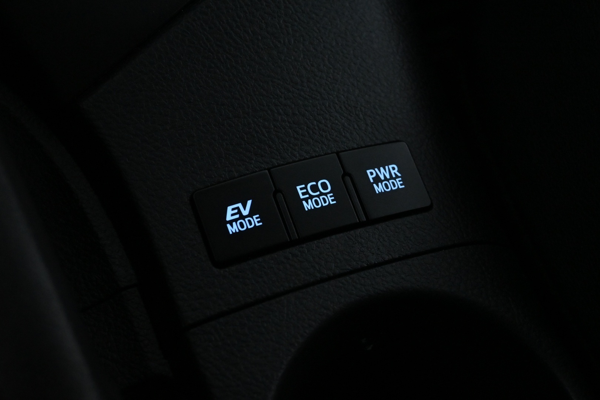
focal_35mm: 57
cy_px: 200
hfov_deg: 35.1
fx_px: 950
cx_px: 300
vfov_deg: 23.8
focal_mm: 38
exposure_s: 1/60
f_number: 5.6
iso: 4000
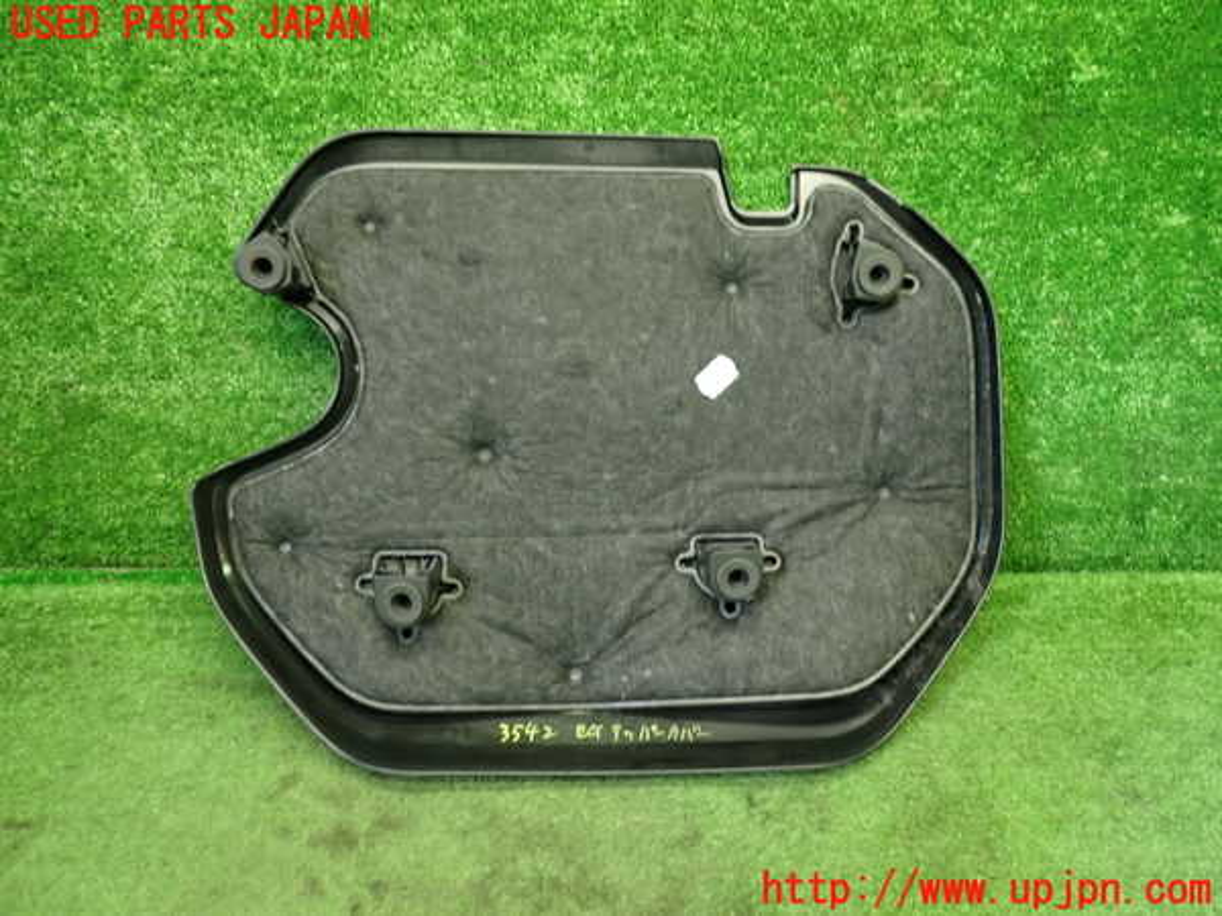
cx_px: 611
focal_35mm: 30
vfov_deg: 46.8
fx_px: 1059
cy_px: 458
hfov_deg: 60.0
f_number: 2.3
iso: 250
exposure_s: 1/30
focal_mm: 5.4
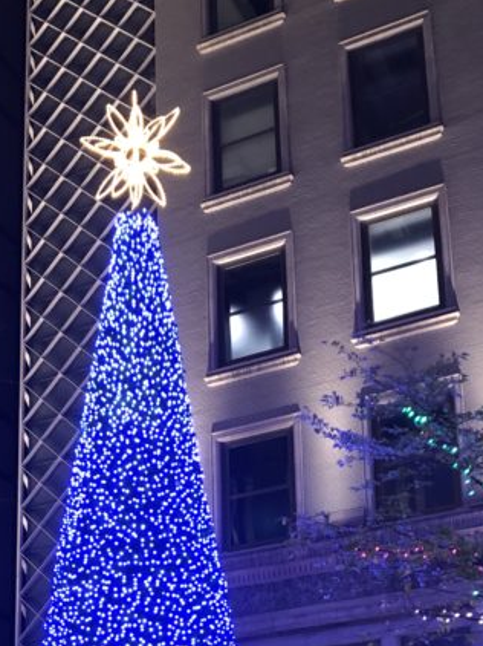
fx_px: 1266
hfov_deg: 21.5
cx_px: 154
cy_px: 625
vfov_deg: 27.2
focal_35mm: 68
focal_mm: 3.99
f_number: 1.8
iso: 80
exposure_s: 1/17
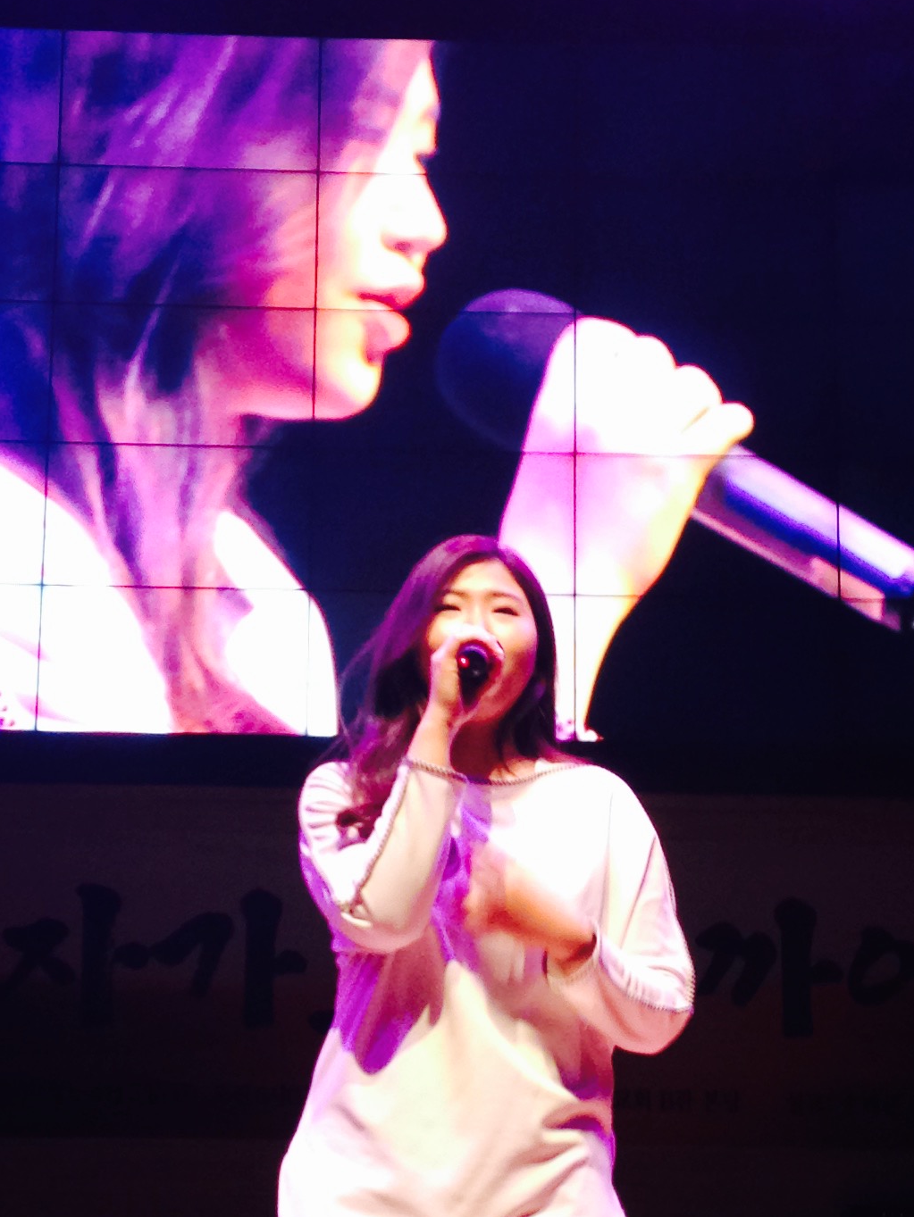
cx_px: 434
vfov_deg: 24.6
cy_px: 829
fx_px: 2780
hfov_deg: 18.7
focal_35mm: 79
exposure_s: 1/20
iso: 80
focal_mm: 4.12
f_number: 2.4
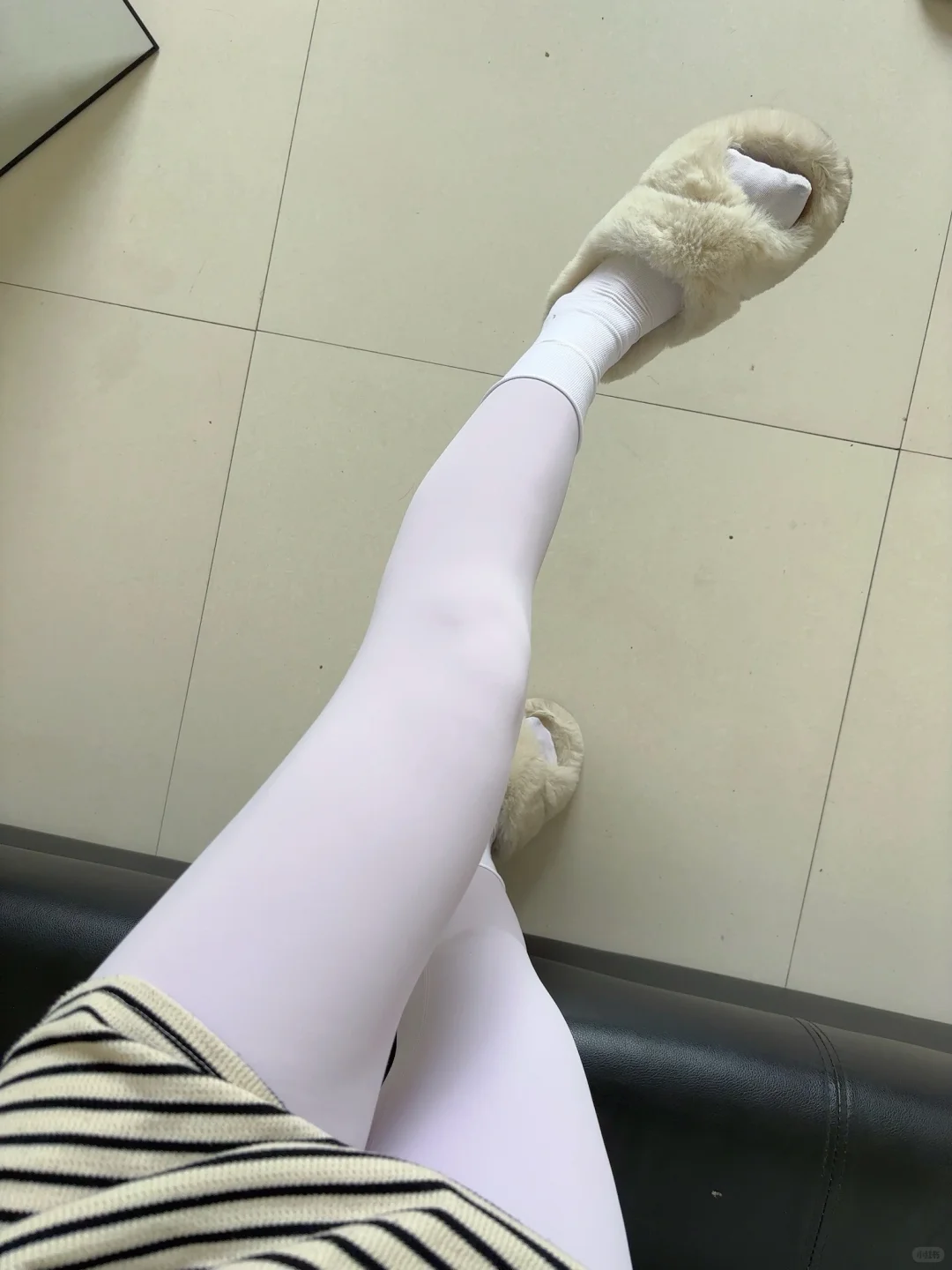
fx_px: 953
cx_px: 476
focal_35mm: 26
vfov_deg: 67.3
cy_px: 635
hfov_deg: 53.1
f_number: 1.6
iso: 64
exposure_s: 1/121
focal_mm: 5.96
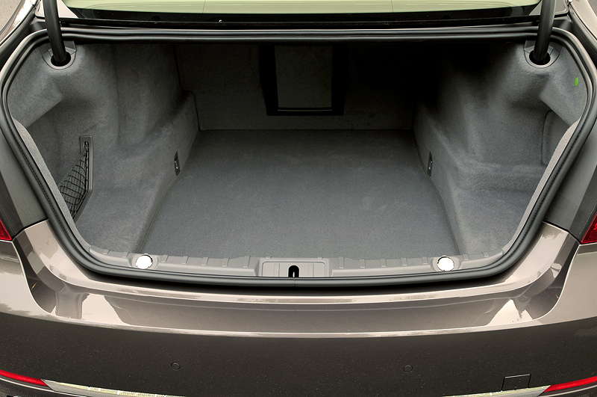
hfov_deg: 46.5
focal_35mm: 42
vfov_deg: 31.8
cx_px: 298
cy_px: 198
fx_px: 696
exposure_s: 1/20
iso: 200
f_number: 9.5
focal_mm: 28
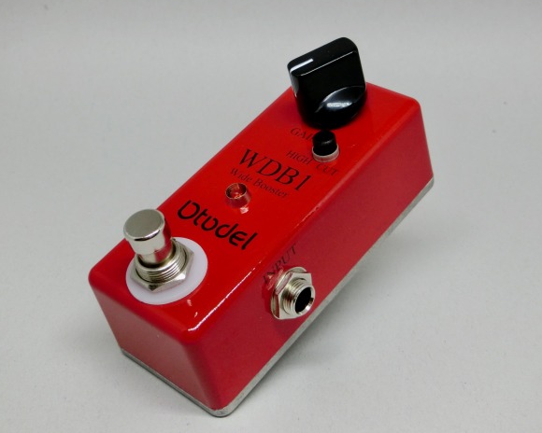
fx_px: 898
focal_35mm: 56
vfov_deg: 27.1
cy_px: 211
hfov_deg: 33.6
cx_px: 277
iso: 200
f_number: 4.7
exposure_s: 1/125
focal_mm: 9.3
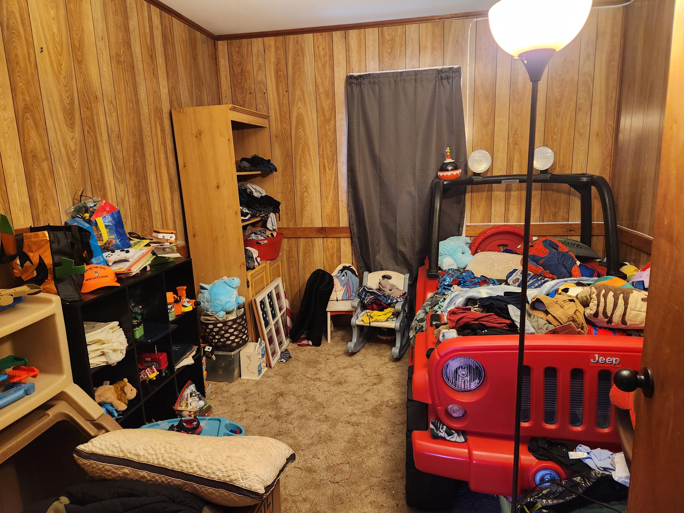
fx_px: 454
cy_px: 256
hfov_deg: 73.9
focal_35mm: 23
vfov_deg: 58.9
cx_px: 342
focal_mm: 5.4
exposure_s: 1/40
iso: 500
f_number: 1.8
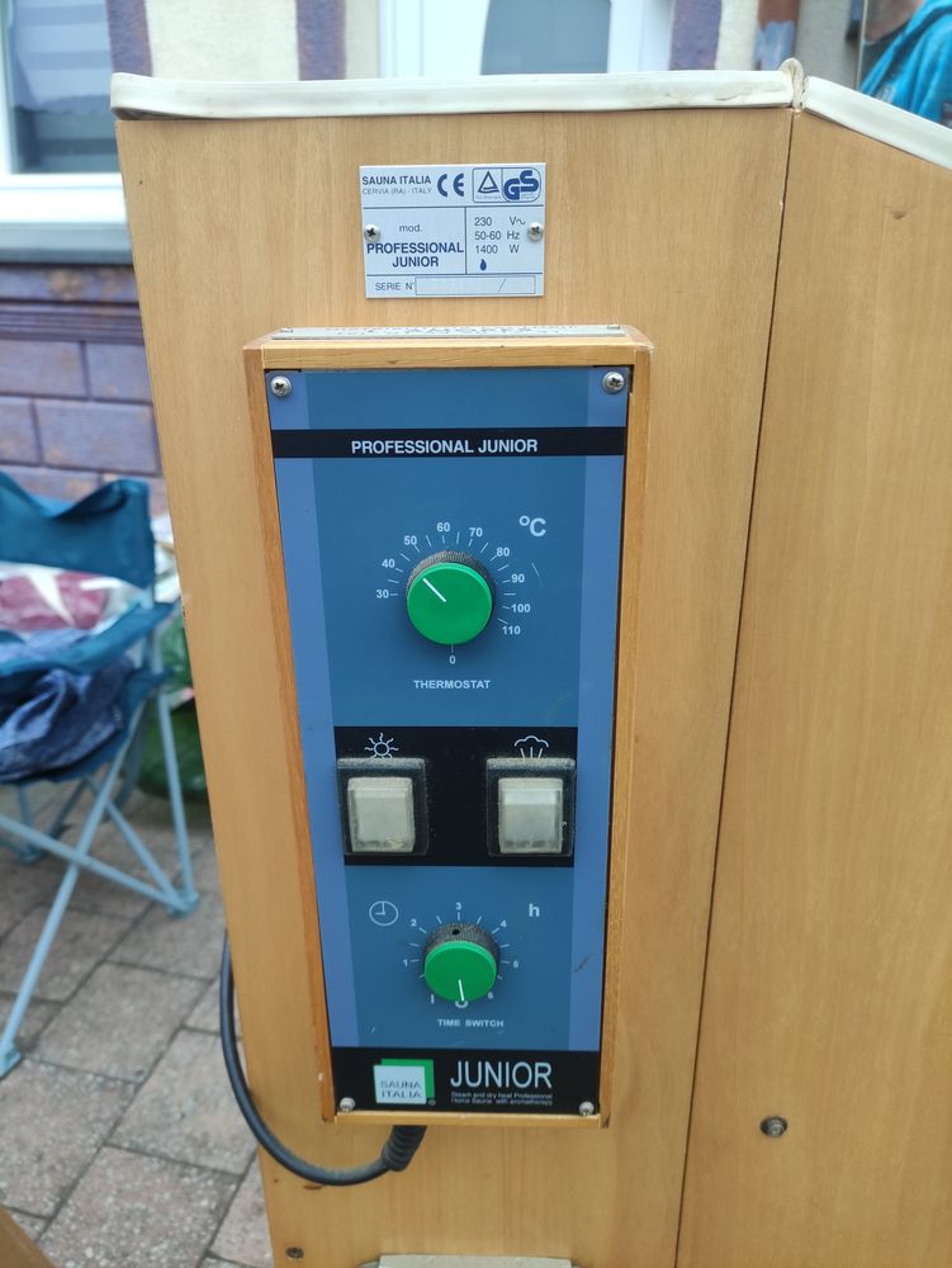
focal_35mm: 25
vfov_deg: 69.4
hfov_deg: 54.9
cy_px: 634
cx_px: 476
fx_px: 916
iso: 50
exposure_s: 1/100
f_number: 1.89
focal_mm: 5.43
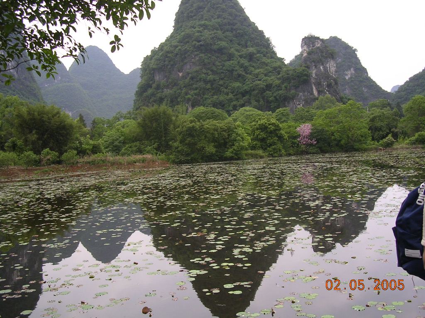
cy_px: 159
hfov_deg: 49.0
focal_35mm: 38
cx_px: 212
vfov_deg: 37.7
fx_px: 467
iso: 100
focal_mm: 5.8
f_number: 2.8
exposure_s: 1/352
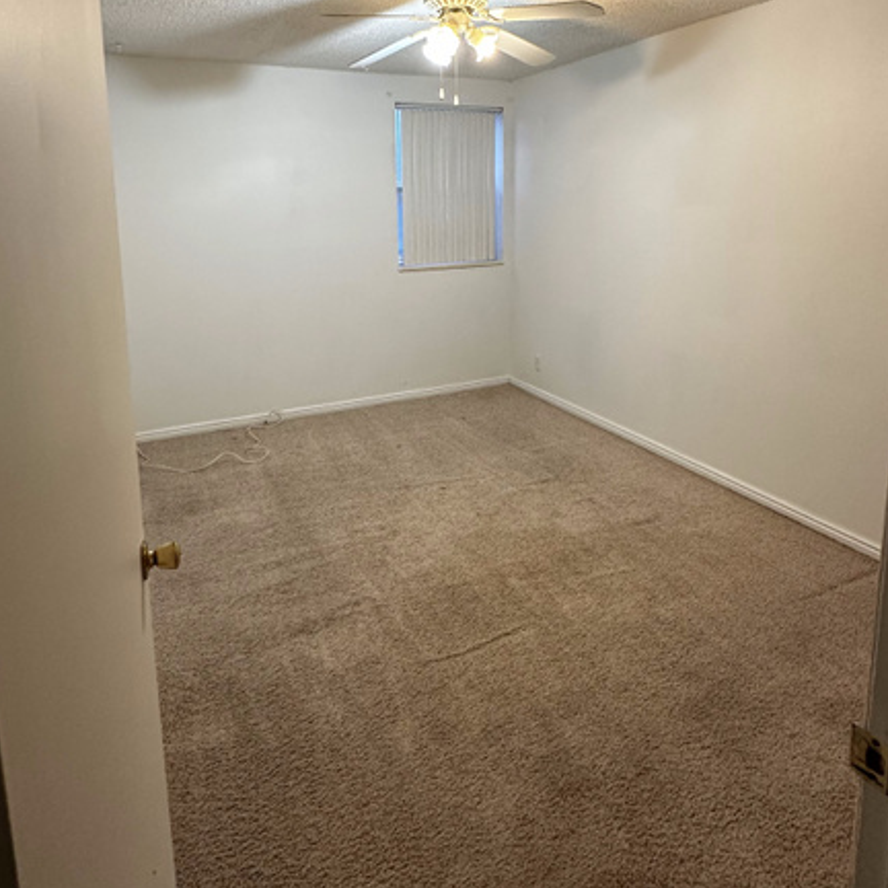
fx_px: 639
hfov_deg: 69.6
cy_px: 292
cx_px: 421
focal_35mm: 22
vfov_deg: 67.6
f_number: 2.2
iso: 200
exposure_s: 1/60
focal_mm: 2.22
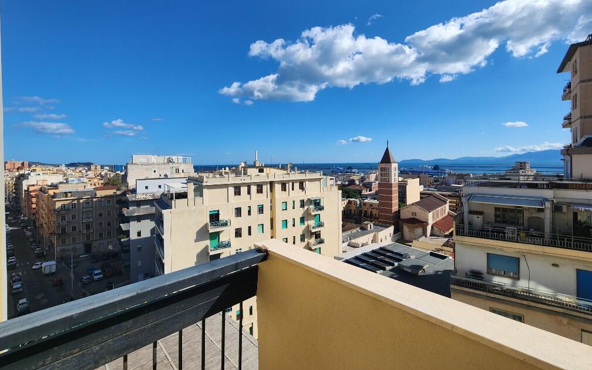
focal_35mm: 14
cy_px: 165
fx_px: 226
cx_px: 300
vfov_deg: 78.4
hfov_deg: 105.3
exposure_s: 1/2775
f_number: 2.2
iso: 50
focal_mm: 2.2
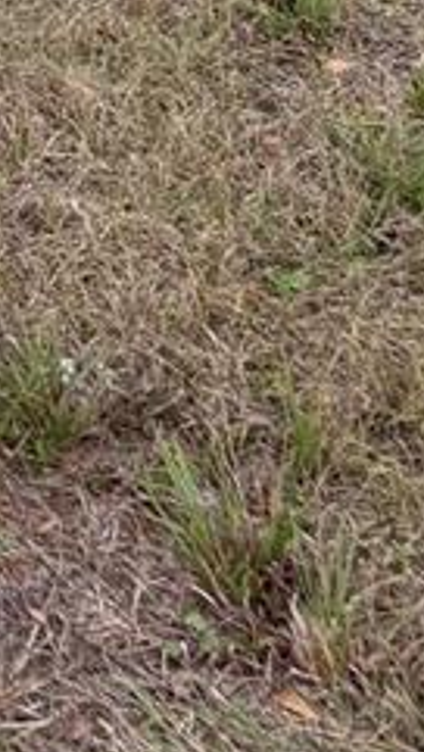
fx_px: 2811
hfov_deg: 8.2
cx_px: -446
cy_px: -833
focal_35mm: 141
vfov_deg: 12.9
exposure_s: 1/2451
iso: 64
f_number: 1.6
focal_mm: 5.96
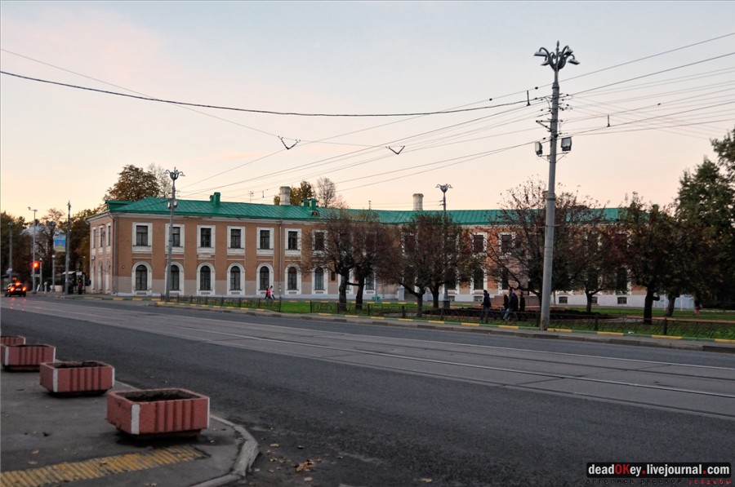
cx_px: 368
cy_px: 244
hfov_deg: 53.2
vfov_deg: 36.8
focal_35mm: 36
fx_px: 734
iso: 1000
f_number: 4
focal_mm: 24
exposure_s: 1/100
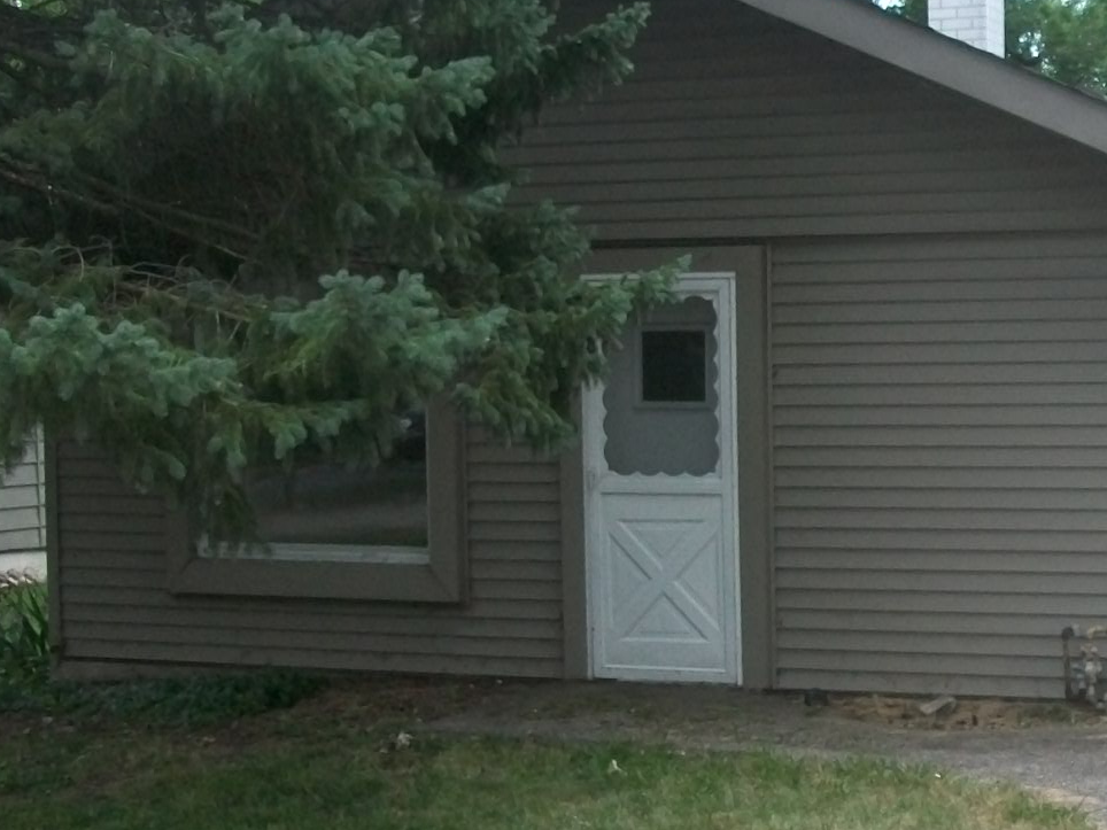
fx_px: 2175
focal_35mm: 68
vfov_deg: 21.5
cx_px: 1089
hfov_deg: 27.1
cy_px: 559
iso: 160
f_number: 2.9
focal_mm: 5.7
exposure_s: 1/50
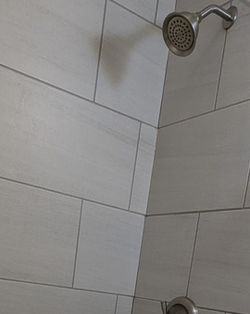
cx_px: 118
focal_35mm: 50
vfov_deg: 30.6
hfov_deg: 30.2
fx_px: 463
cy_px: 393
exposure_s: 1/120
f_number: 2.2
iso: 59
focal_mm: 2.35
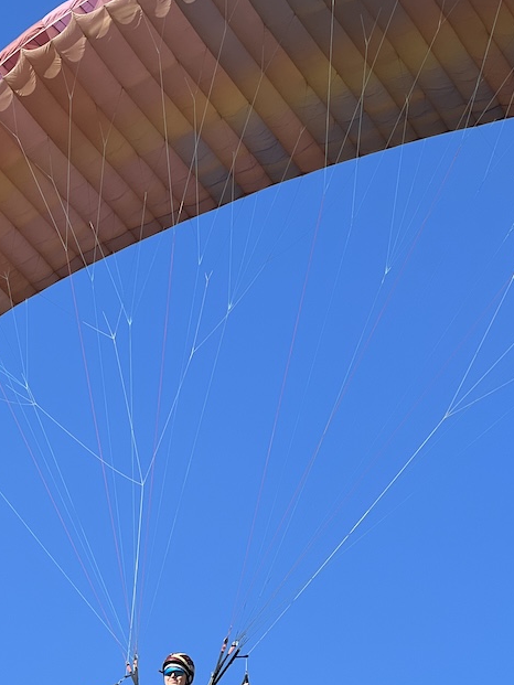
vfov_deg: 15.5
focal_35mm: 127
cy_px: 430
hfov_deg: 11.7
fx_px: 2514
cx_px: 184
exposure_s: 1/528
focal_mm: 9
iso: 32
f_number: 2.8
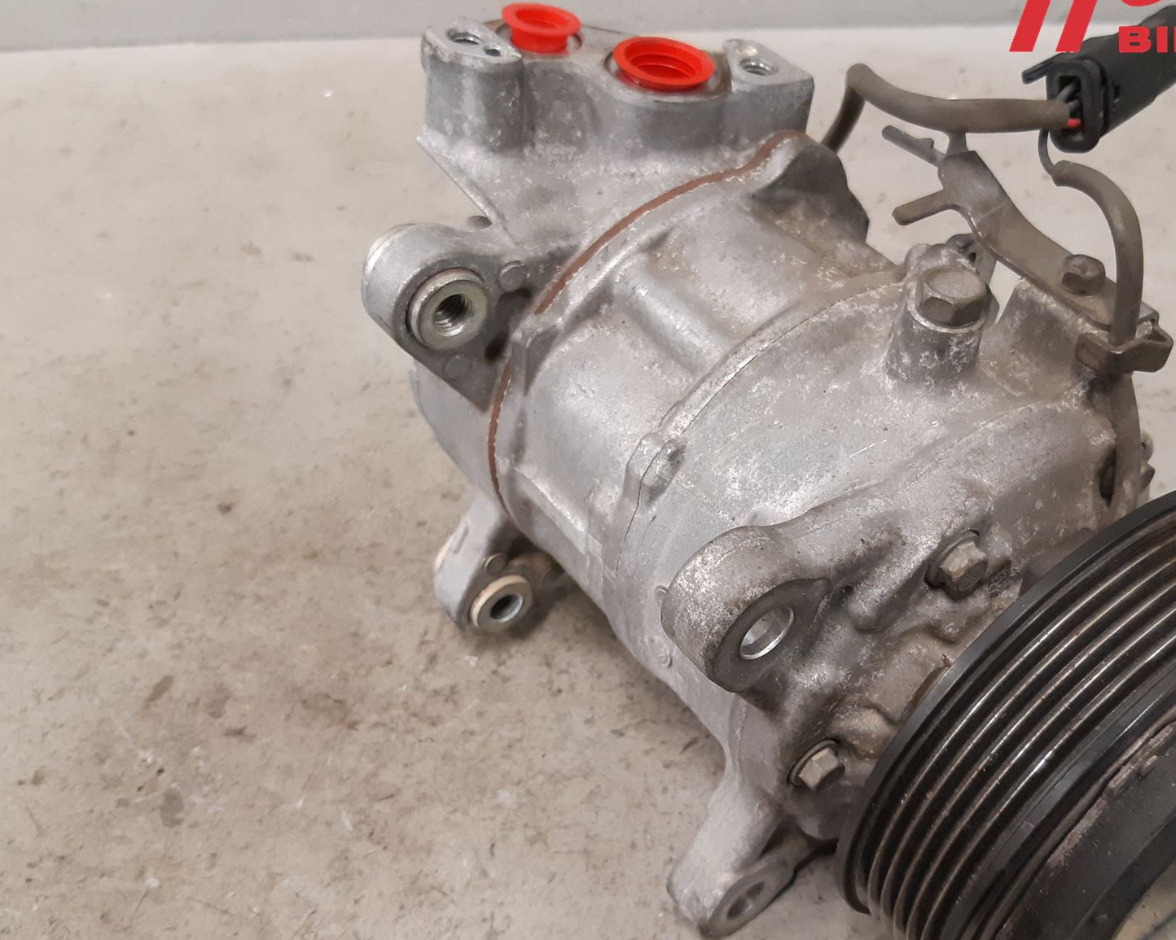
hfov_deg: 50.1
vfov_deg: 41.0
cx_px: 675
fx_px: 1253
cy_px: 540
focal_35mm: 36
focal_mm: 3.93
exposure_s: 1/50
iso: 250
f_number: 1.7
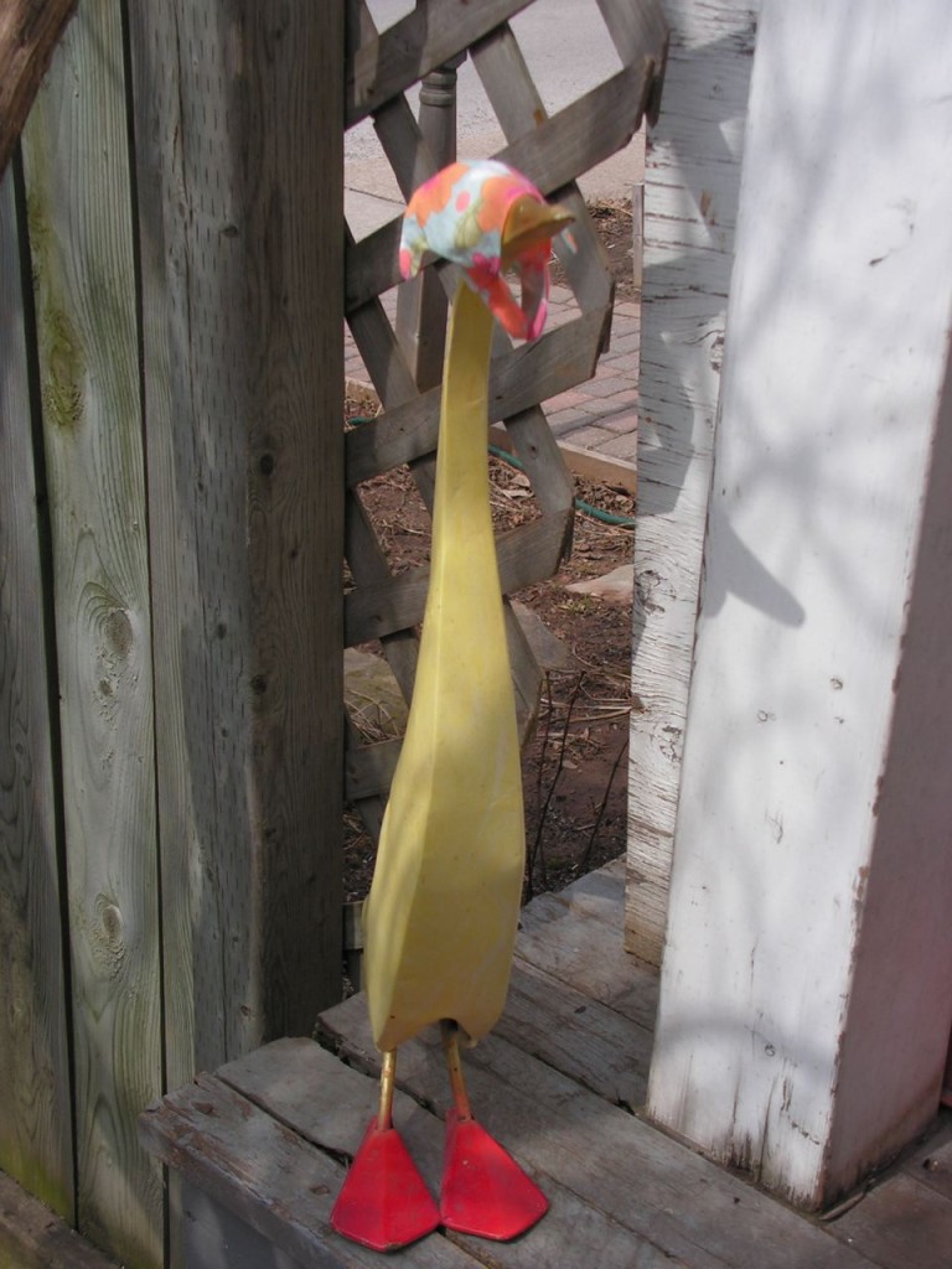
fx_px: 1943
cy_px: 634
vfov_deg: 36.2
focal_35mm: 53
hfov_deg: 27.5
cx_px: 476
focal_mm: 8.9
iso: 64
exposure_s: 1/800
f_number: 3.2
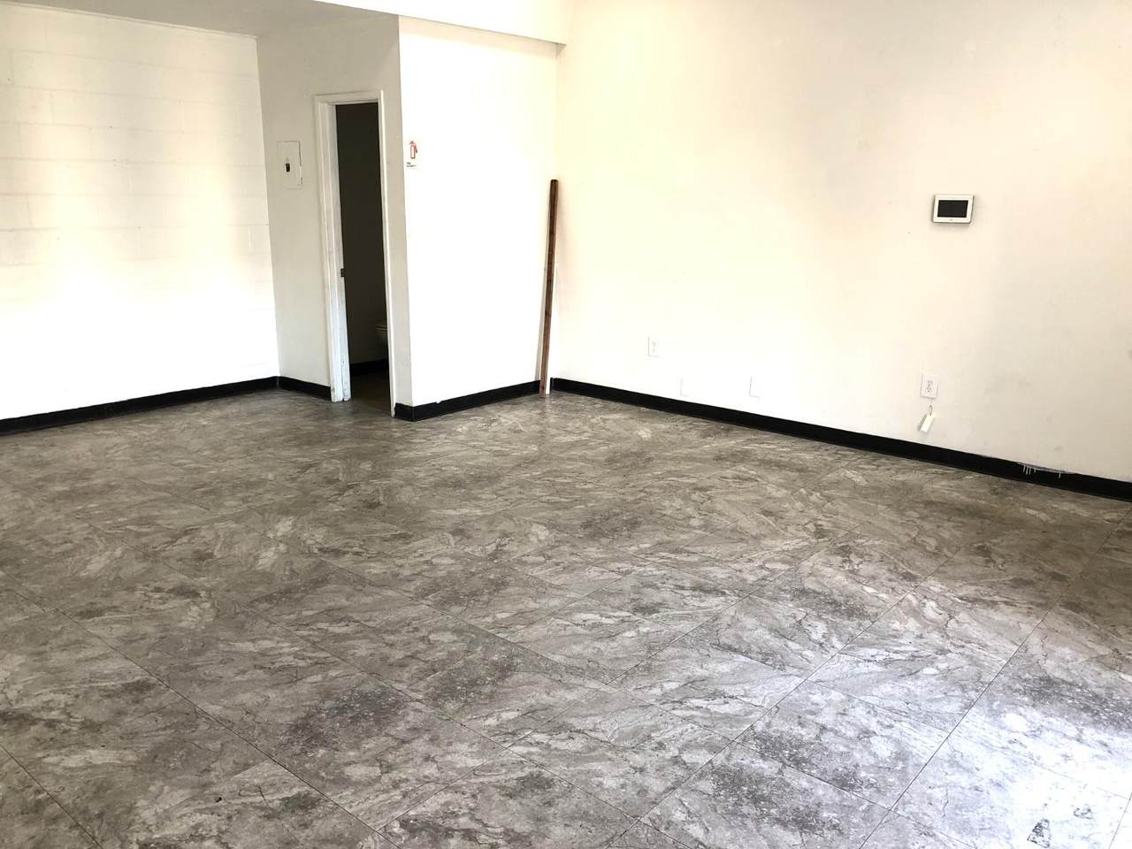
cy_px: 424
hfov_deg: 63.4
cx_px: 566
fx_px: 916
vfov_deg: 49.7
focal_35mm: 28
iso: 40
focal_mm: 3.99
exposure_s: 1/24
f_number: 1.8
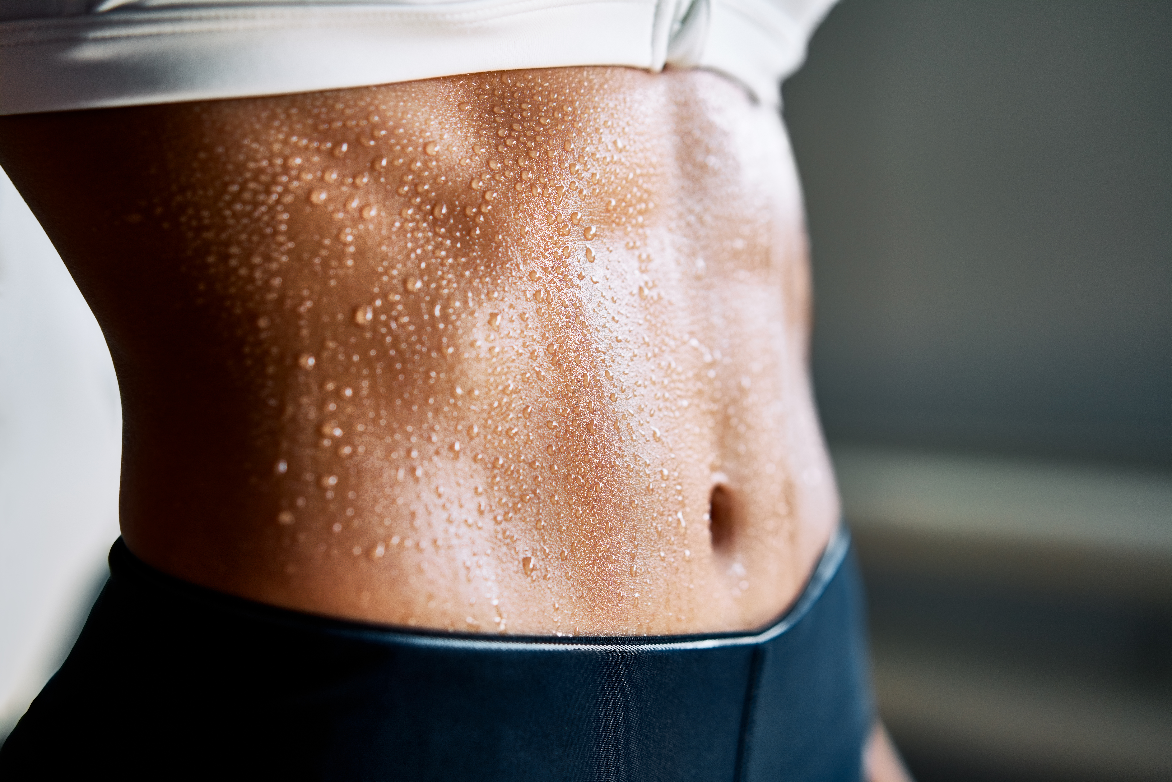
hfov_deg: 36.2
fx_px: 1791
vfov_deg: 24.6
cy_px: 391
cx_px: 586
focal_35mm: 55
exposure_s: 1/400
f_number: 2.2
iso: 250
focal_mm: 55
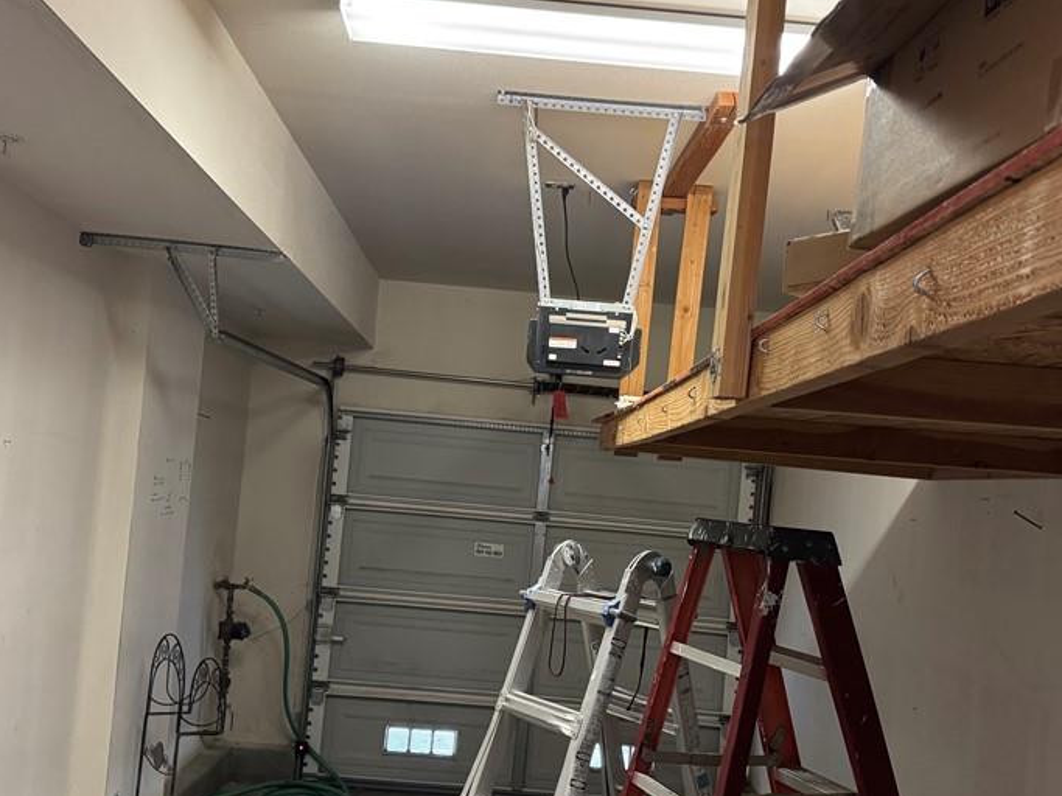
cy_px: 470
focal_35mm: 36
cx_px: 540
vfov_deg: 39.5
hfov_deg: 51.4
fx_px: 1104
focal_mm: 6.76
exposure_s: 1/40
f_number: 1.78
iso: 800
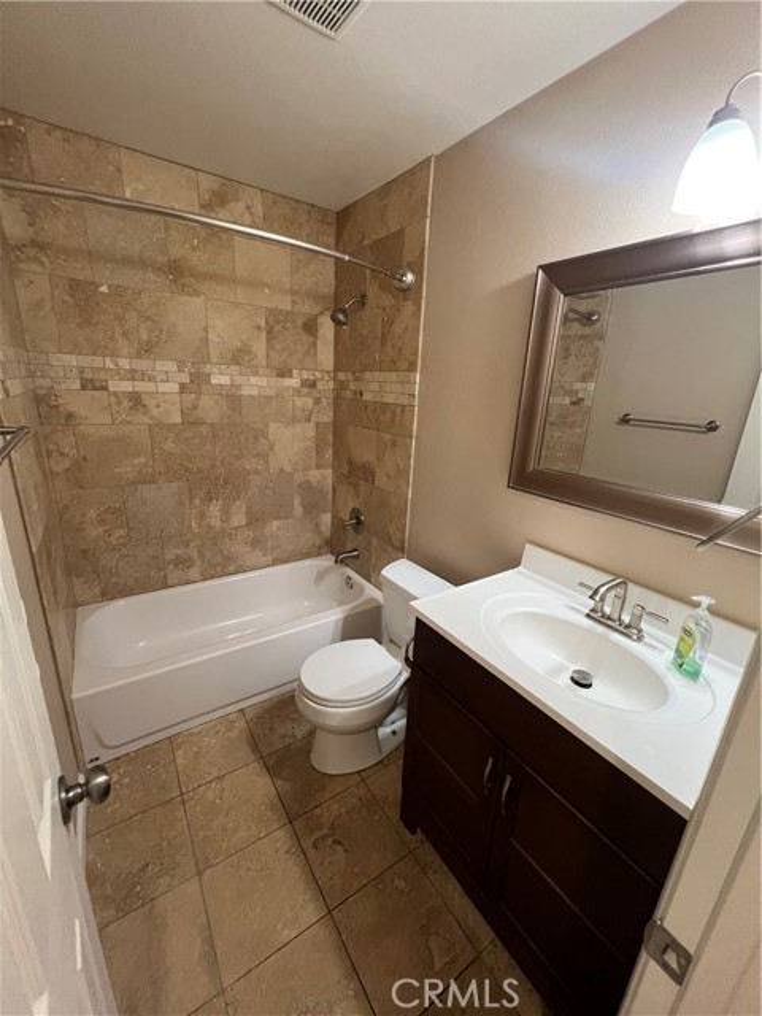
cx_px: 381
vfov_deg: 106.2
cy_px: 508
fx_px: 382
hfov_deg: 89.9
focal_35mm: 13
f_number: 1.8
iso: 400
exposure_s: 1/60
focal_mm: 1.57
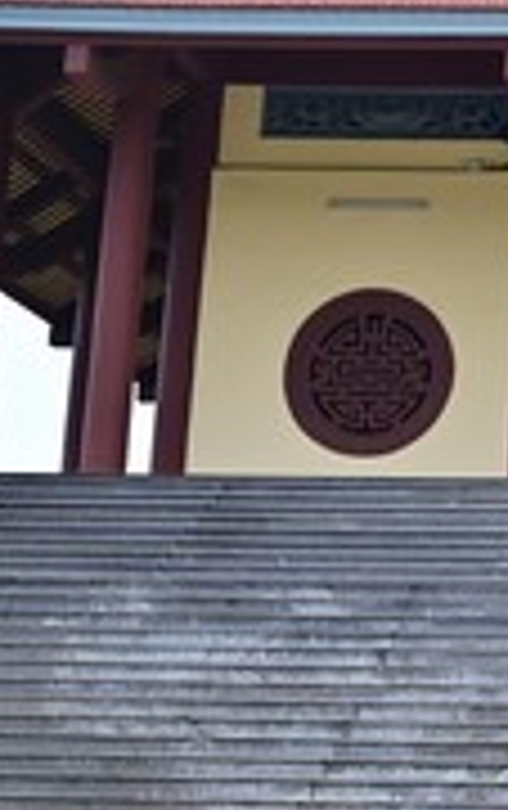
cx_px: 940
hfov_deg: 9.9
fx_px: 2760
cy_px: 45
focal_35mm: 125
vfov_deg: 16.4
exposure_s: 1/200
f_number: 6.3
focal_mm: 34
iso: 125
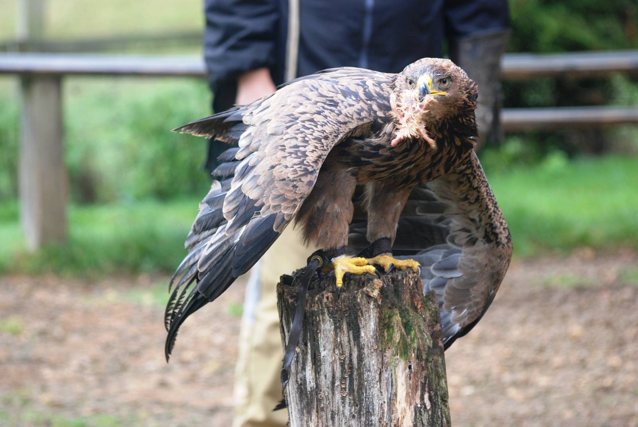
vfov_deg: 6.8
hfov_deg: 10.1
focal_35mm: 202
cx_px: 319
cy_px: 214
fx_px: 3593
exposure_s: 1/250
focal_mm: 135
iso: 400
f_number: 4.5
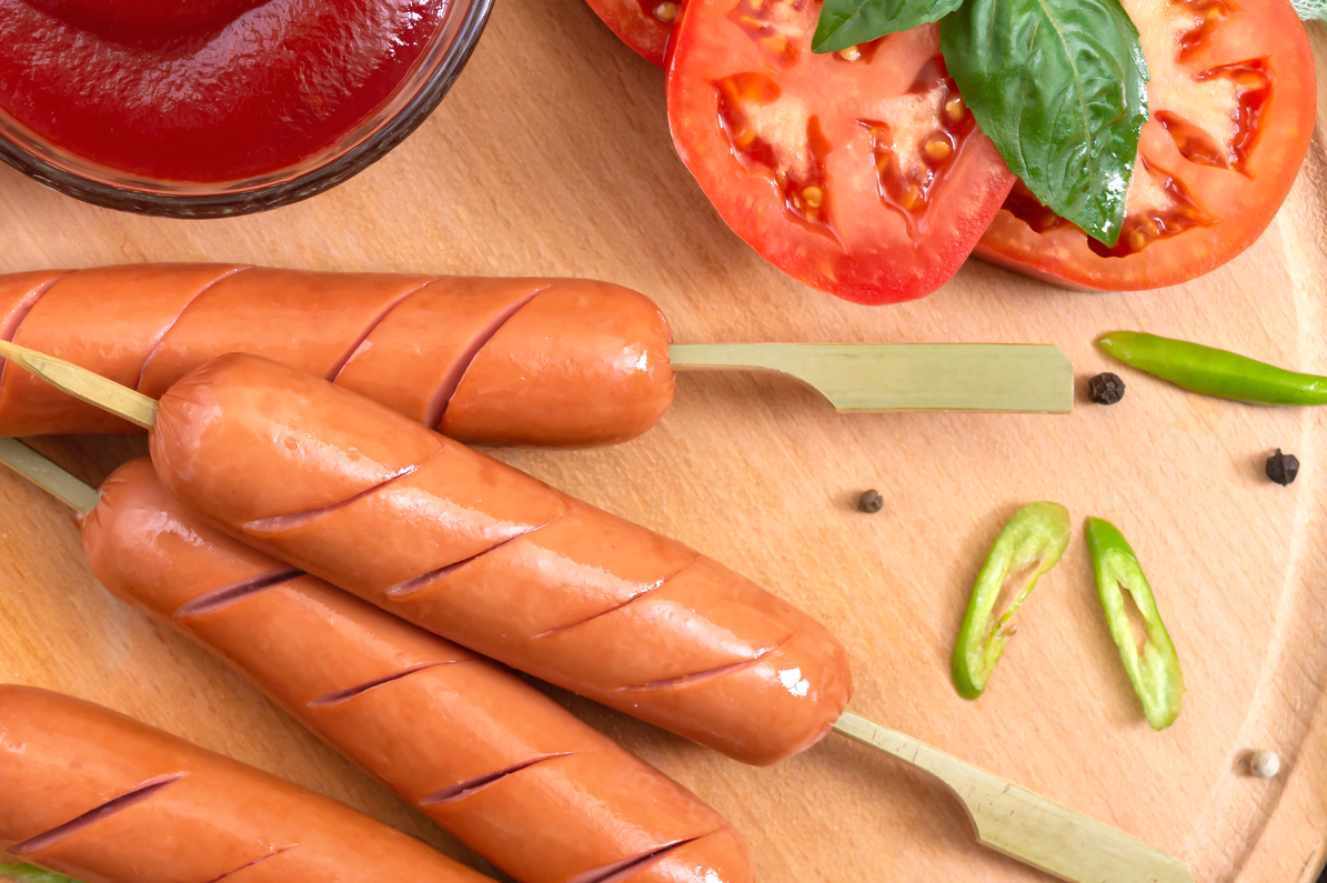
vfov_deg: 15.5
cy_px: 654
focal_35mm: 88
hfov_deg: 23.1
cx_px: 533
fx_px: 3235
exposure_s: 1/160
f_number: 9
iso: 200
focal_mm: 35
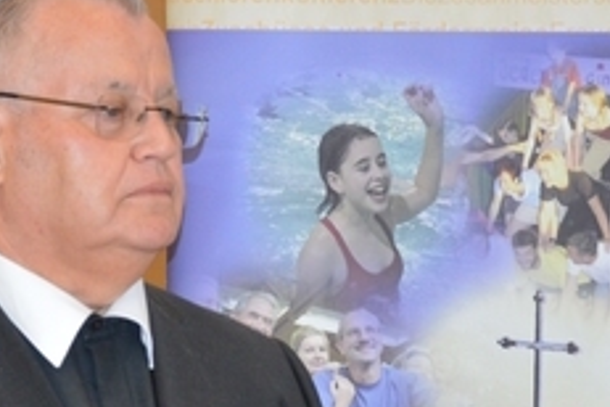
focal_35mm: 161
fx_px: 2728
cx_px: 314
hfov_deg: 12.8
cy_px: 293
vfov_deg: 8.5
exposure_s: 1/60
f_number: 5
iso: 900
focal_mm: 50
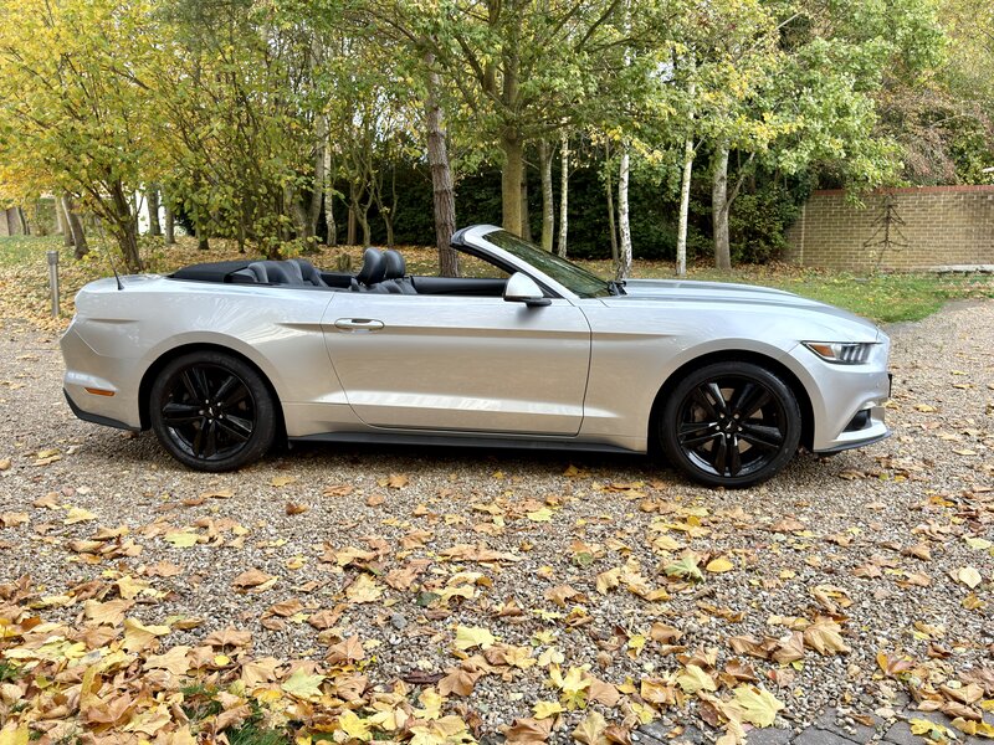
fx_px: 833
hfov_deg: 61.7
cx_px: 497
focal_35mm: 29
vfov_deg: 48.2
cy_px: 372
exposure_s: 1/188
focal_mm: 6.76
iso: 80
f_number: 1.78
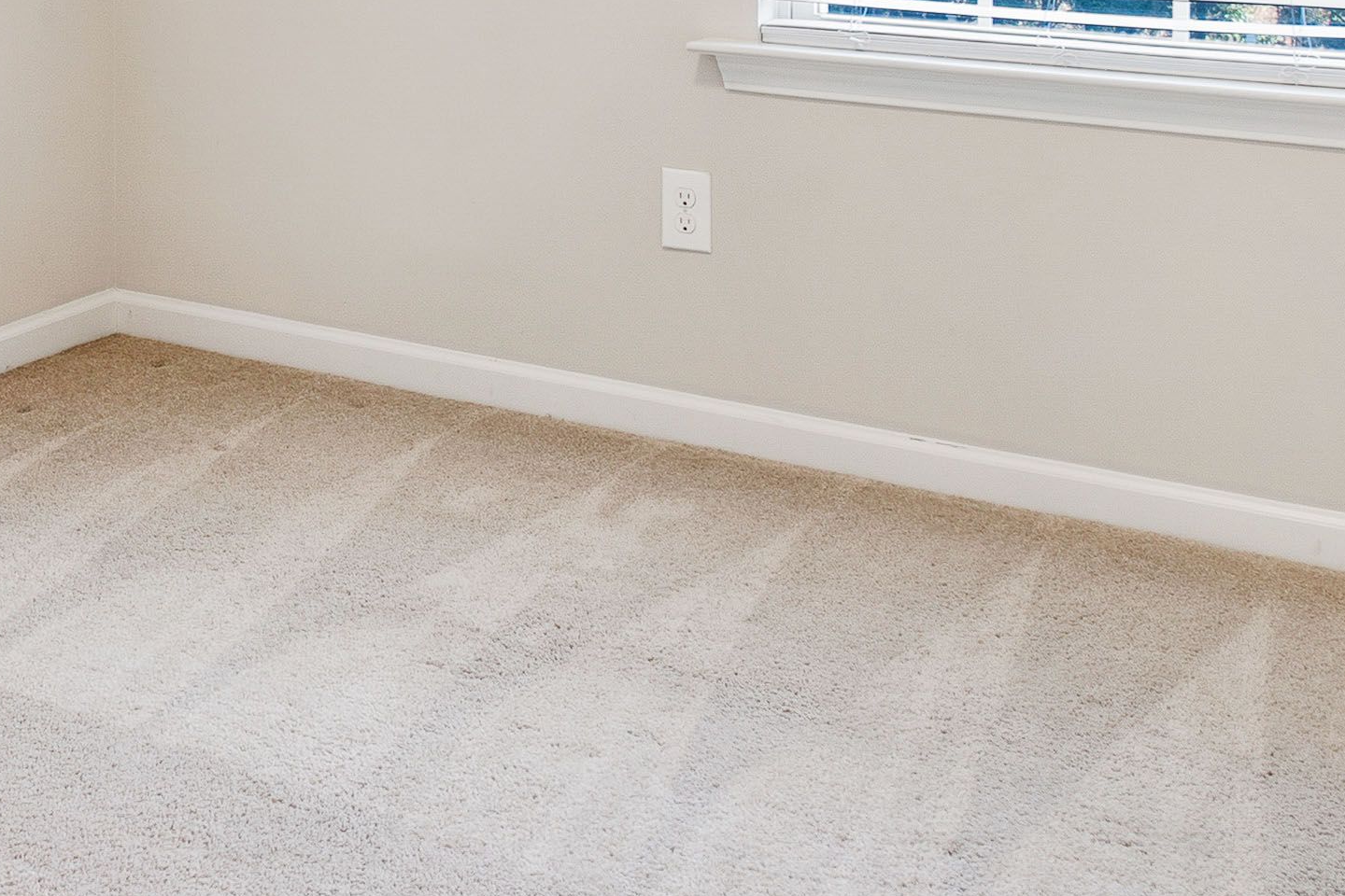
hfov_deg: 33.1
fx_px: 2167
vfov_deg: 20.8
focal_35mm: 58
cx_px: 201
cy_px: -332
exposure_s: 1/1.67
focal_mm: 10
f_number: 8
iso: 100
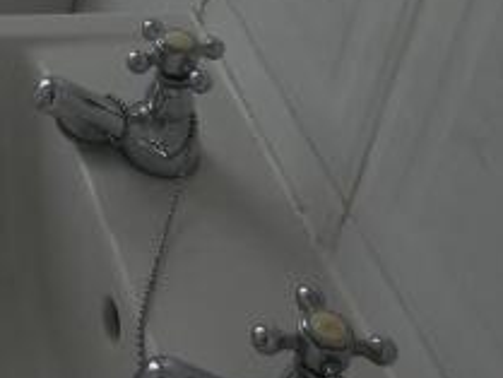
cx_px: -274
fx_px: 1425
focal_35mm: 98
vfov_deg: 13.6
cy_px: -287
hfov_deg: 17.7
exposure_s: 1/160
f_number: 2.8
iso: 80
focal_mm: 3.6
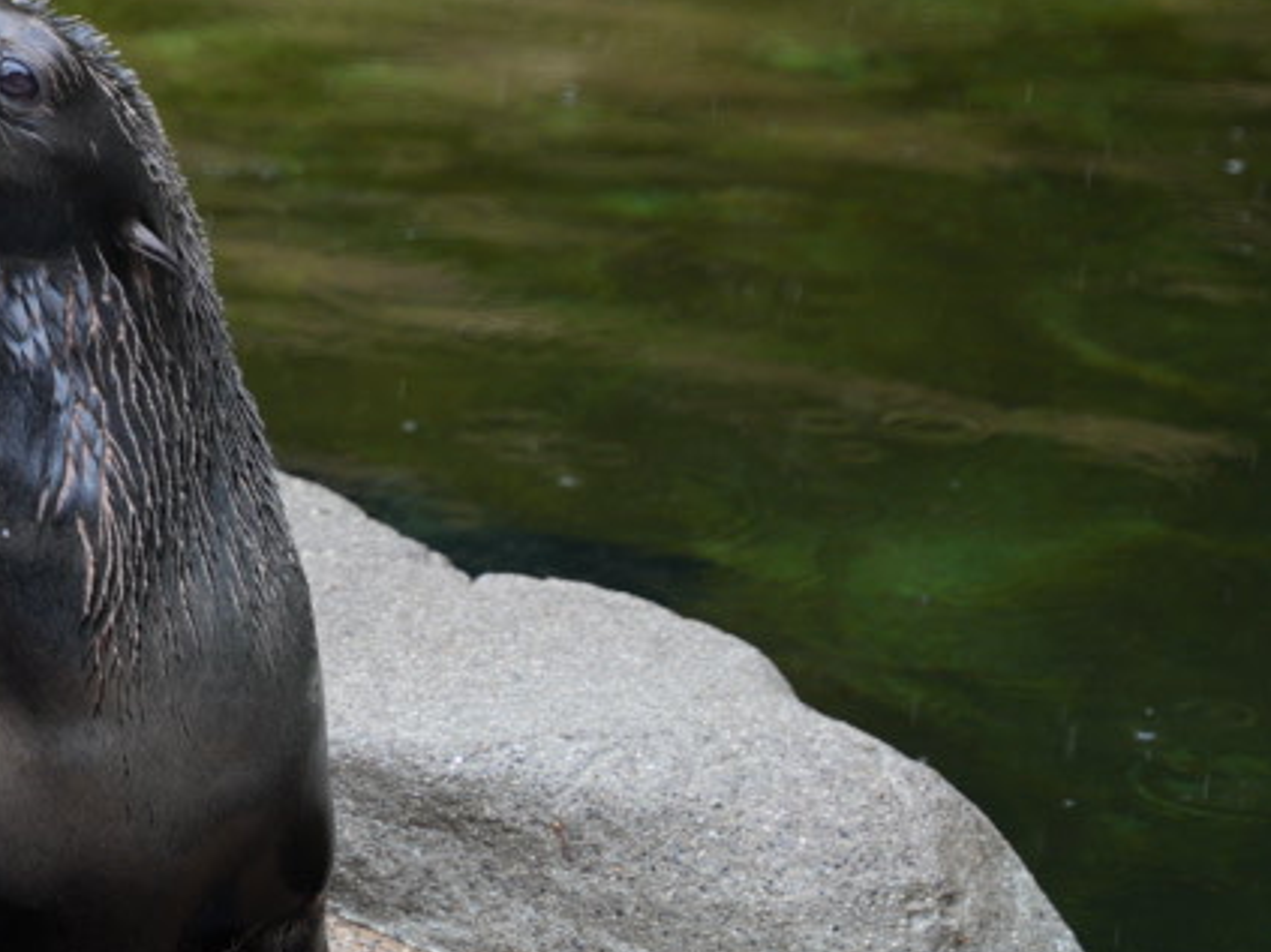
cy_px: 90
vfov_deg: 6.4
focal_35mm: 231
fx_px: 8491
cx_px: -928
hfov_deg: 8.3
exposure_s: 1/400
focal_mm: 62.9
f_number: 2.8
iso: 320
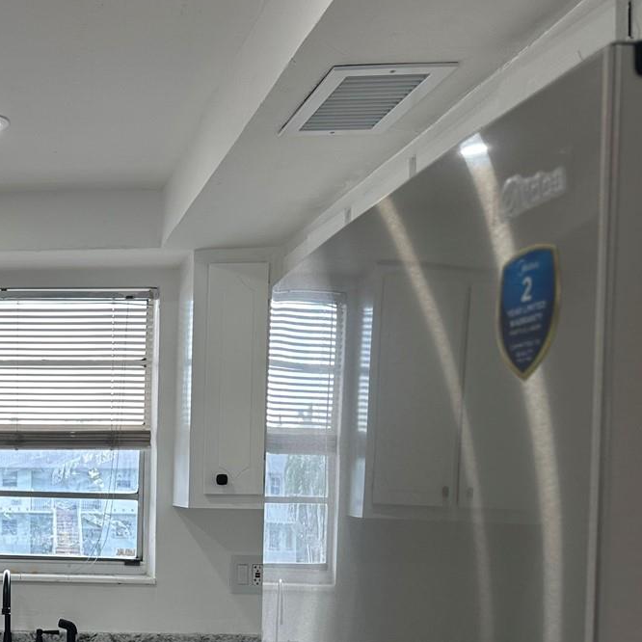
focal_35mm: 51
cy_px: 509
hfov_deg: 30.0
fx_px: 1070
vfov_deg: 32.5
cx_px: -67
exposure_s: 1/253
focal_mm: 6.86
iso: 80
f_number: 1.78
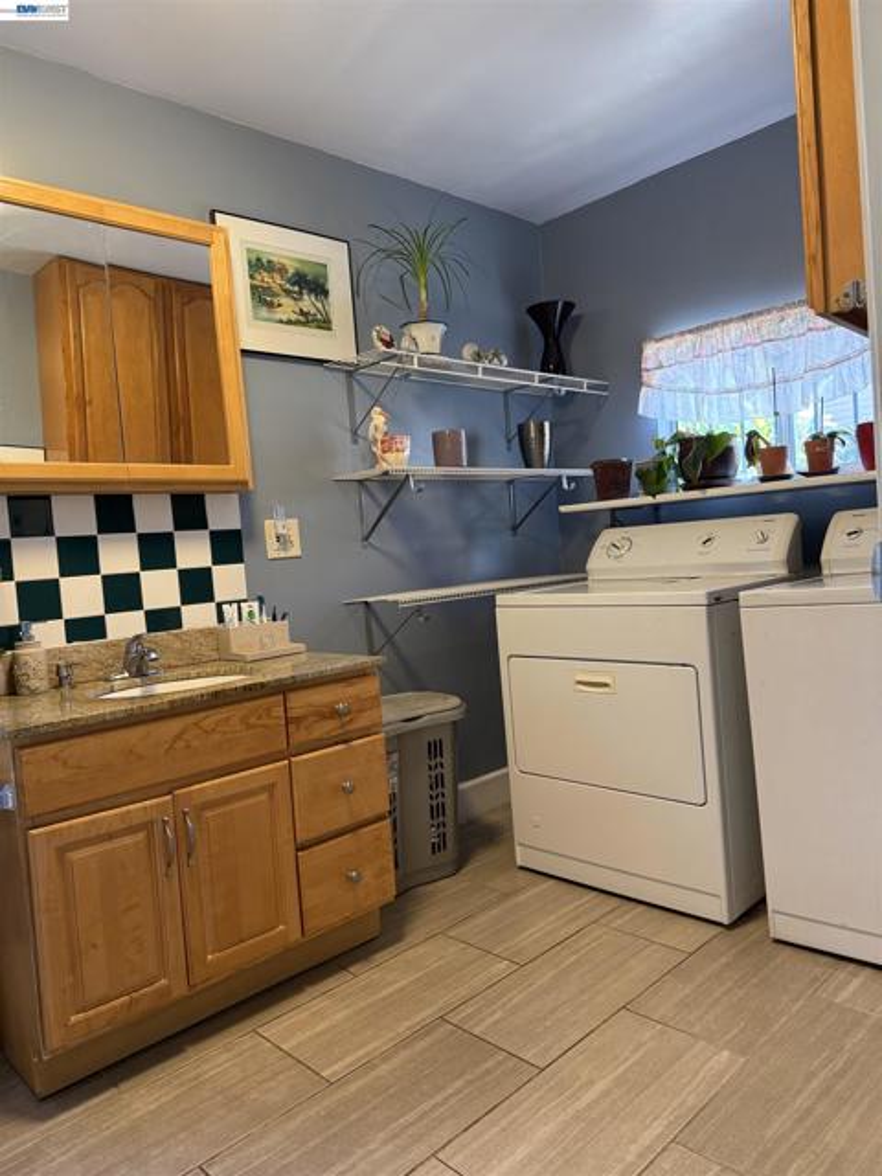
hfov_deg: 56.8
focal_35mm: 24
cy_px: 588
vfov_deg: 71.6
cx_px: 441
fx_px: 815
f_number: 1.78
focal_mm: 6.76
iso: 250
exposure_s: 1/60
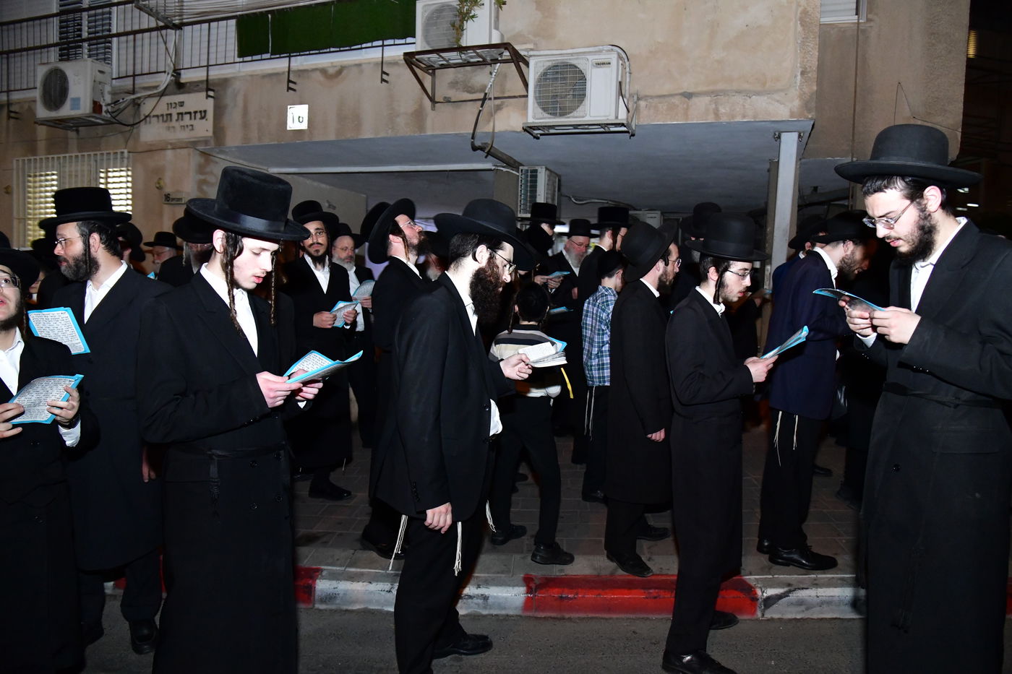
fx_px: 675
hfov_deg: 73.8
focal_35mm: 24
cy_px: 337
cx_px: 506
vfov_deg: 53.1
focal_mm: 24
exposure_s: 1/100
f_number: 5.6
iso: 8000
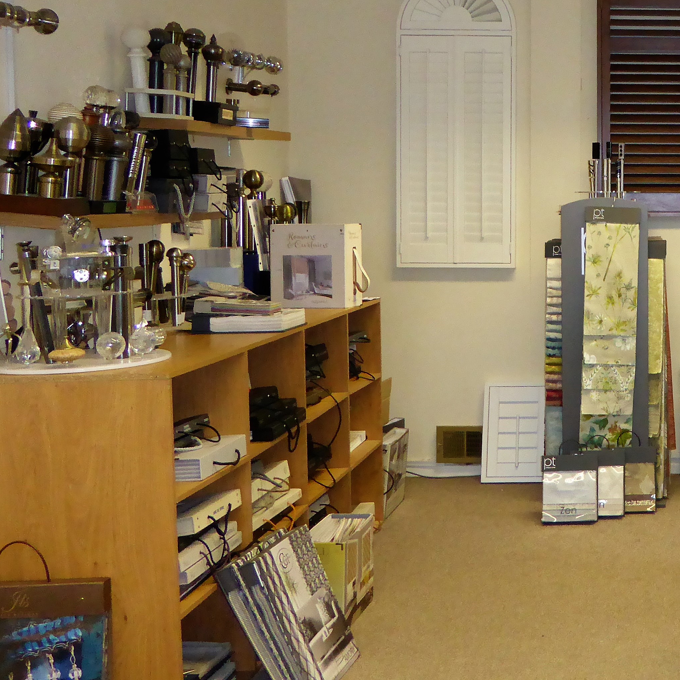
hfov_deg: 29.6
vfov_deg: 32.1
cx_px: 712
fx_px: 1178
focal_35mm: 53
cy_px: 259
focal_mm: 4.3
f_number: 3.3
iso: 500
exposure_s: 1/60
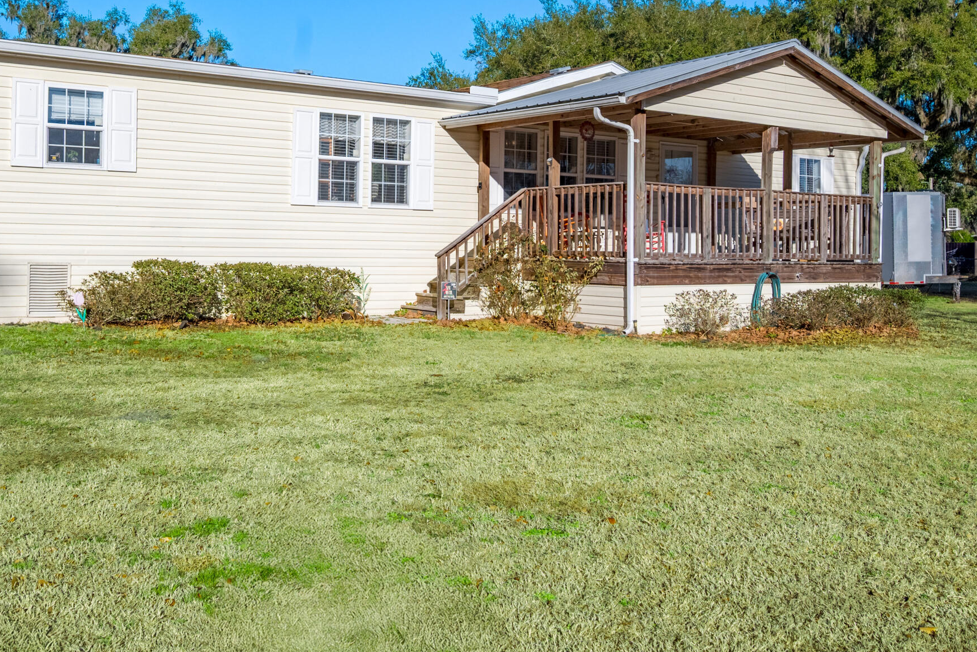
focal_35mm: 39
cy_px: 235
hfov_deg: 49.6
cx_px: 432
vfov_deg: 34.1
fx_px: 1055
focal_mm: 22.5
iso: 400
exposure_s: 1/8000
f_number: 8
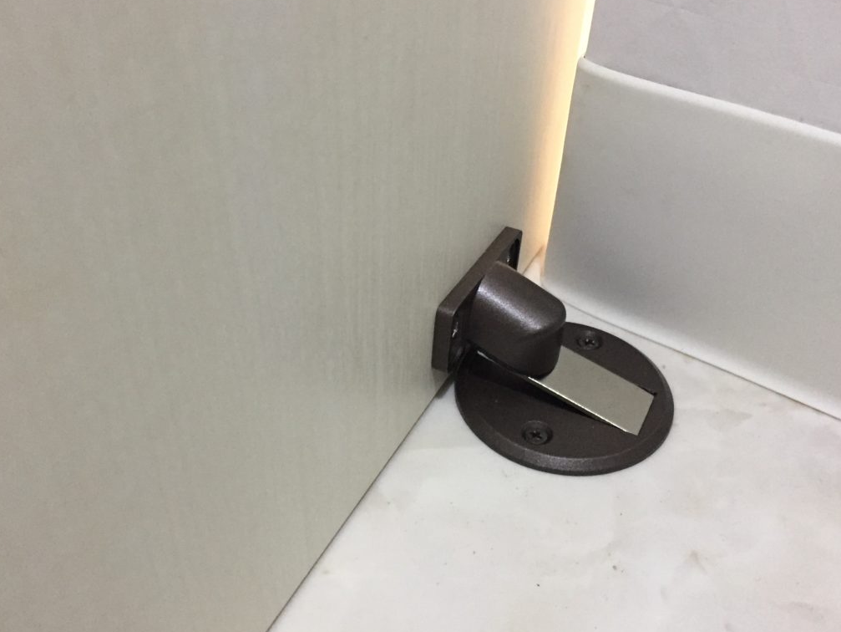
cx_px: 421
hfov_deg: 51.3
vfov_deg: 39.7
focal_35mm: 36
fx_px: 875
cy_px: 326
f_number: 2.2
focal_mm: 4.15
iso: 200
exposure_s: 1/30
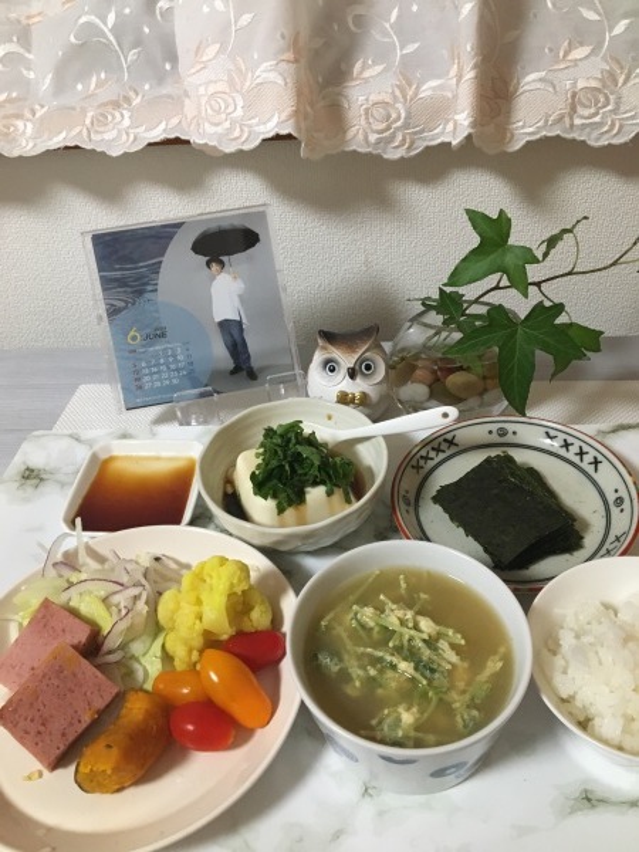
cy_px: 426
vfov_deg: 61.7
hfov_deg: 48.2
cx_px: 320
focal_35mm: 29
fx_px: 714
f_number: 2.2
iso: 200
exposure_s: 1/30
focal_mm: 4.15
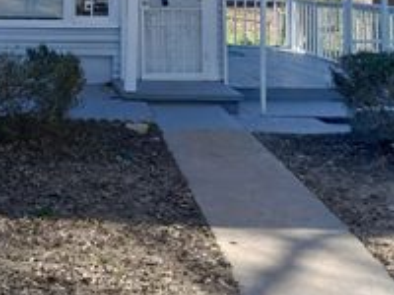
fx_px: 740
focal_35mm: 65
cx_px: 28
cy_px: -58
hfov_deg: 28.5
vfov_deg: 21.1
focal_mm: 3.98
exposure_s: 1/177
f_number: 1.8
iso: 20
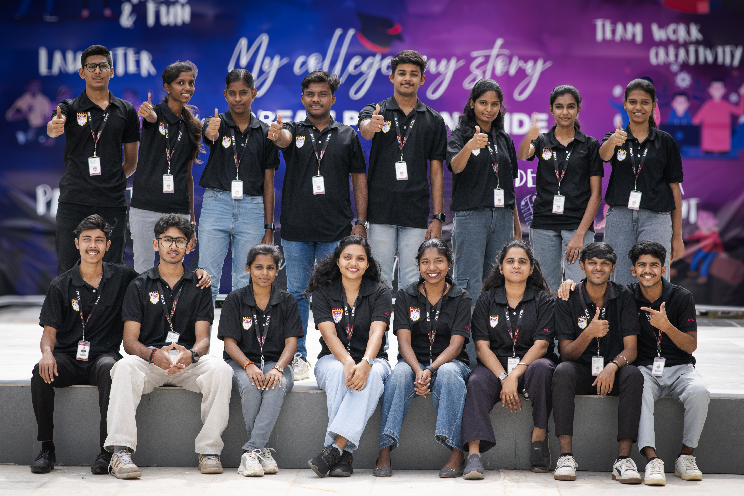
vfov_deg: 10.8
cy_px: 248
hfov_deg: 16.1
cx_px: 372
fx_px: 2635
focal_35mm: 128
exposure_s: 1/640
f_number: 6.3
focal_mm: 85
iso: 100
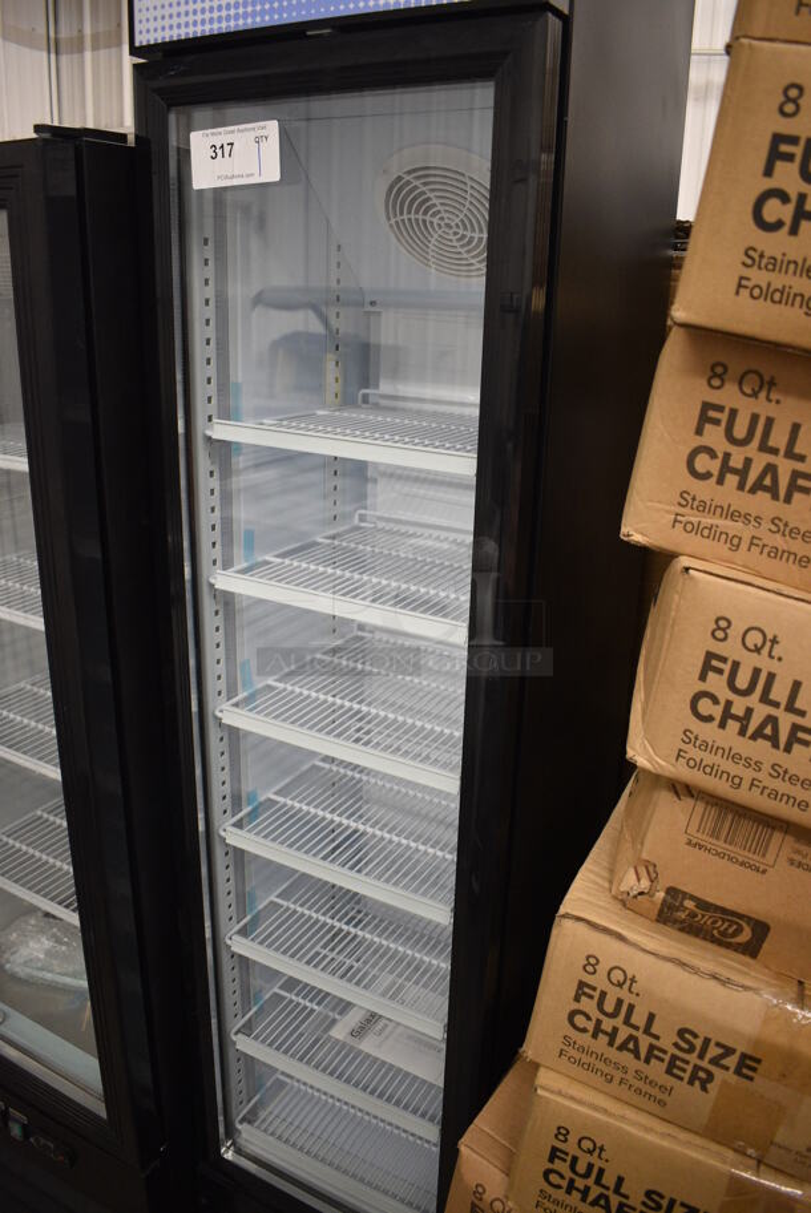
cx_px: 406
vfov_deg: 67.3
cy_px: 606
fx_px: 911
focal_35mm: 27
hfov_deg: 48.0
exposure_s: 1/125
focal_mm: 18
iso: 1400
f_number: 3.5
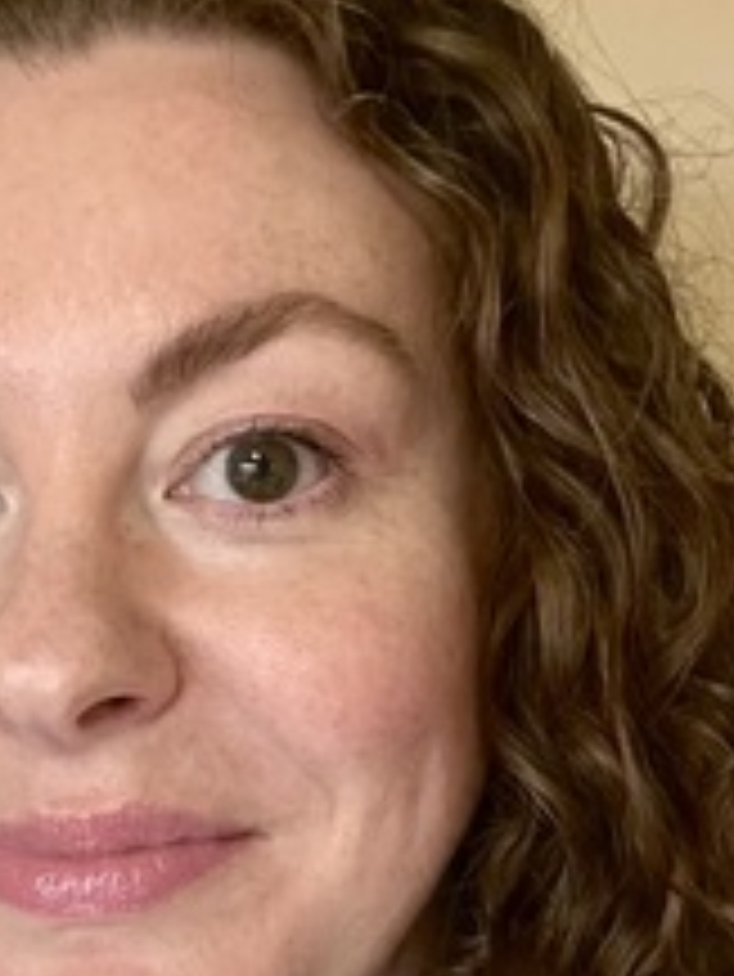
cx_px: 178
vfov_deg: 27.3
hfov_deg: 21.1
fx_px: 1949
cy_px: 846
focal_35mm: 69
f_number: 2.2
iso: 320
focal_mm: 2.71
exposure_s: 1/40
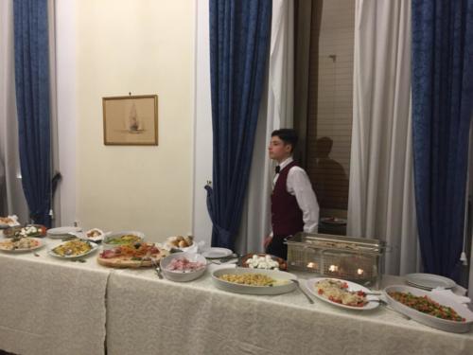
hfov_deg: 61.7
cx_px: 236
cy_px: 178
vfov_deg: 48.2
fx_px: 396
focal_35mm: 29
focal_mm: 4.15
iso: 200
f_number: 2.2
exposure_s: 1/33
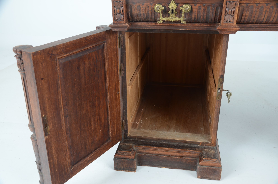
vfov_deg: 36.7
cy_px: 92
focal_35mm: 36
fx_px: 277
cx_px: 139
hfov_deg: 53.2
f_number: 7.1
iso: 200
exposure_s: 1/60
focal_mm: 24
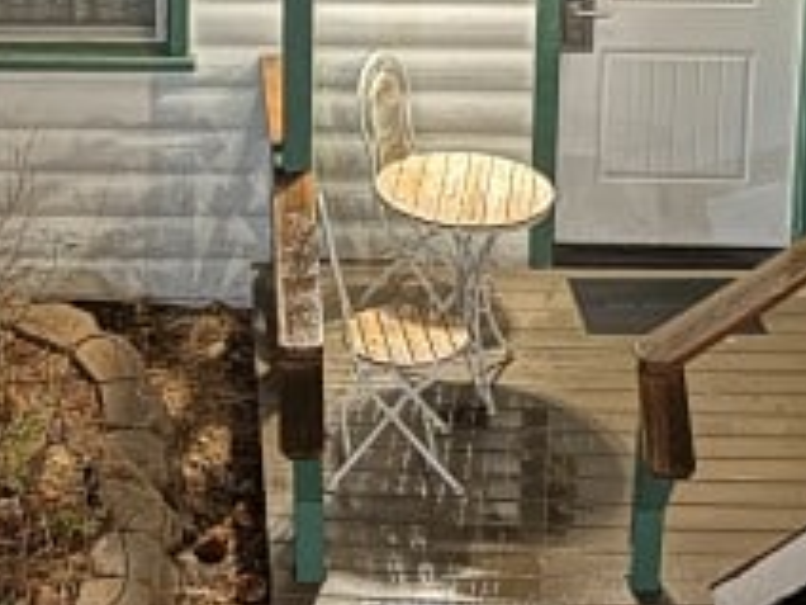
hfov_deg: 17.2
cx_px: 91
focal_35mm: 113
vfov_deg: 12.6
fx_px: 2631
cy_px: -244
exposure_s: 1/9
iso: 1000
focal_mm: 6.86
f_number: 1.78
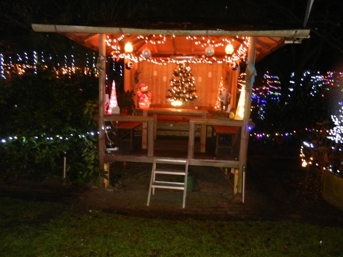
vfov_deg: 54.9
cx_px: 172
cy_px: 128
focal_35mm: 25
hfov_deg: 69.4
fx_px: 248
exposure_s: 1/4
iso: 400
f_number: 3.5
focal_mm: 4.5
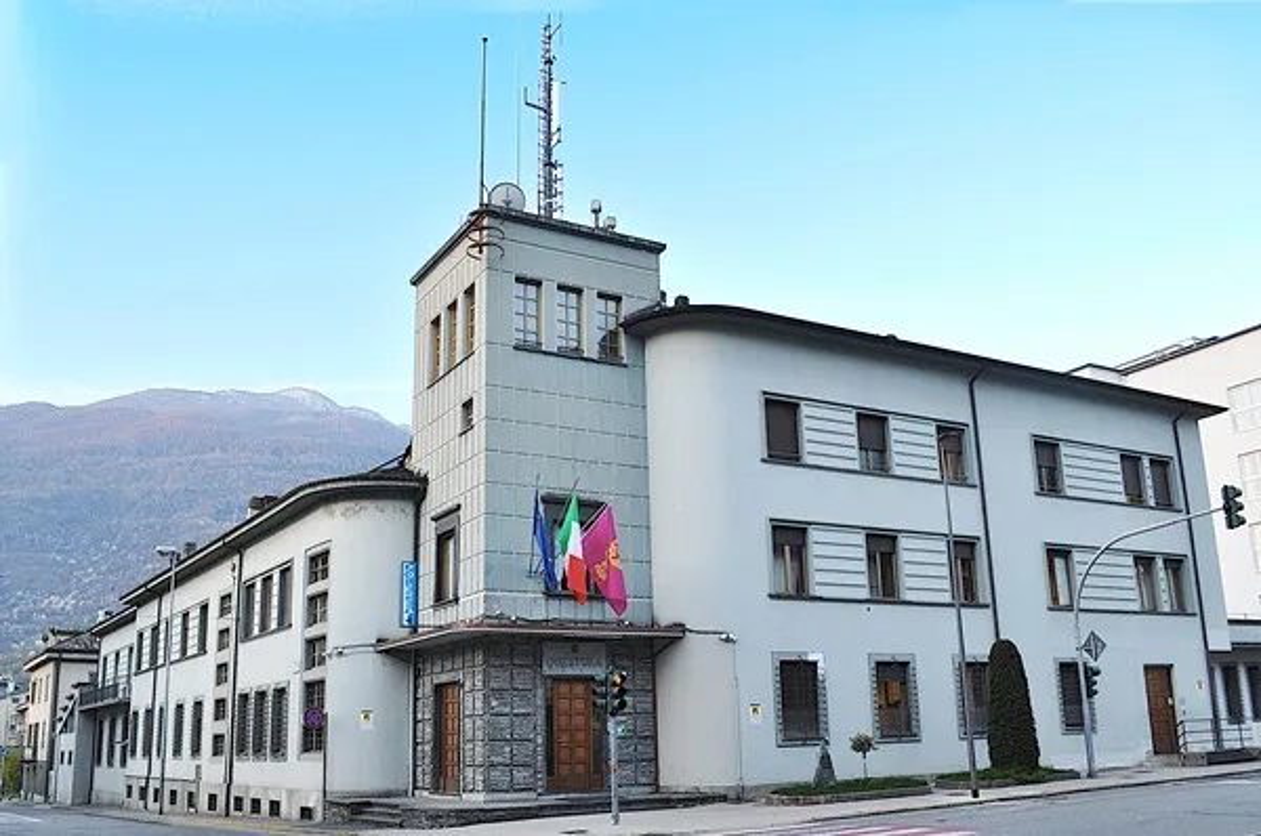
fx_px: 944
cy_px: 418
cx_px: 630
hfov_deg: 67.5
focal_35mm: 27
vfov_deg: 47.8
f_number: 6.3
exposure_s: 1/100
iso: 640
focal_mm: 18
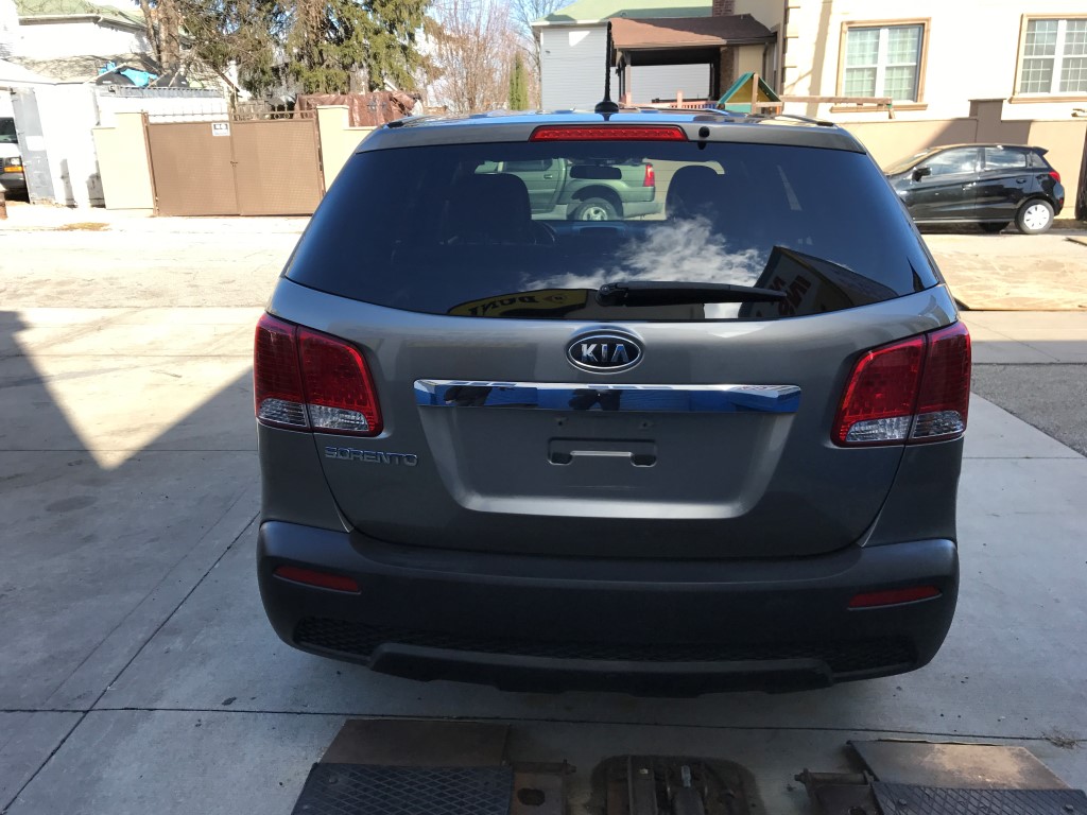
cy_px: 408
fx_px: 879
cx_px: 544
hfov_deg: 63.4
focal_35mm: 28
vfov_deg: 49.7
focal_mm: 3.99
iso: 20
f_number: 1.8
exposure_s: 1/684
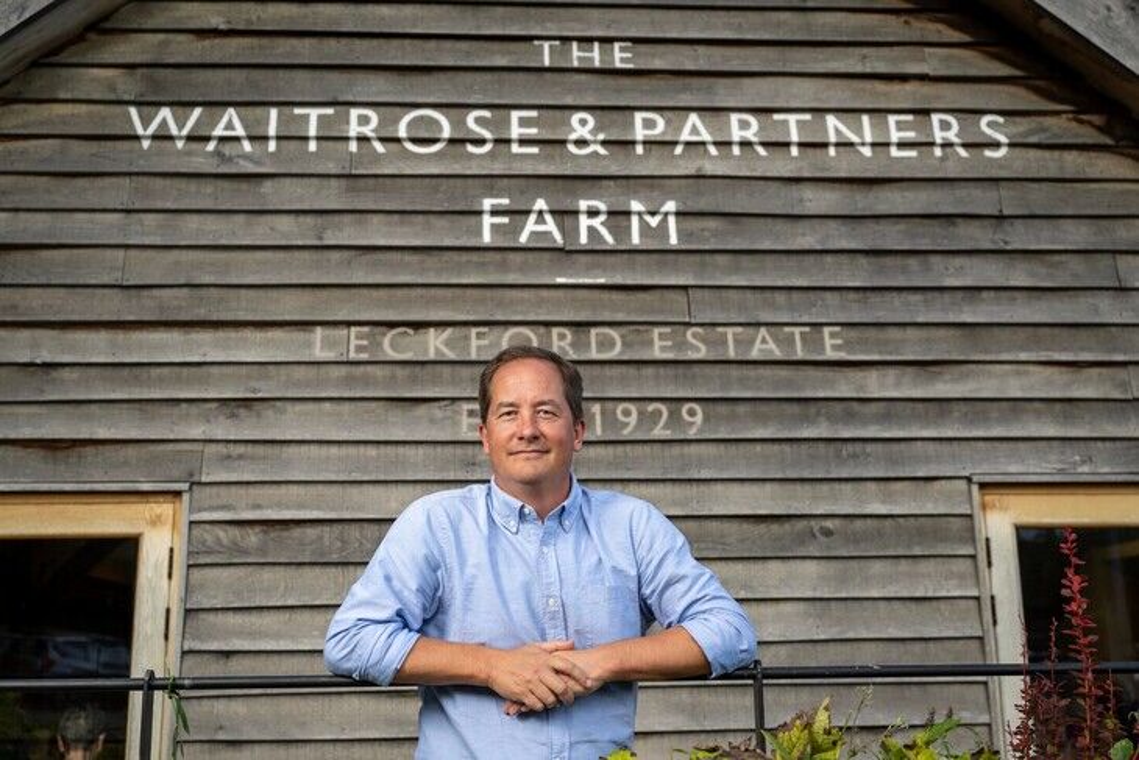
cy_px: 380
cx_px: 570
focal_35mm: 39
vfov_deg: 34.2
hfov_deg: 49.5
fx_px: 1234
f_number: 4
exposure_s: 1/250
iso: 64
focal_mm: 39
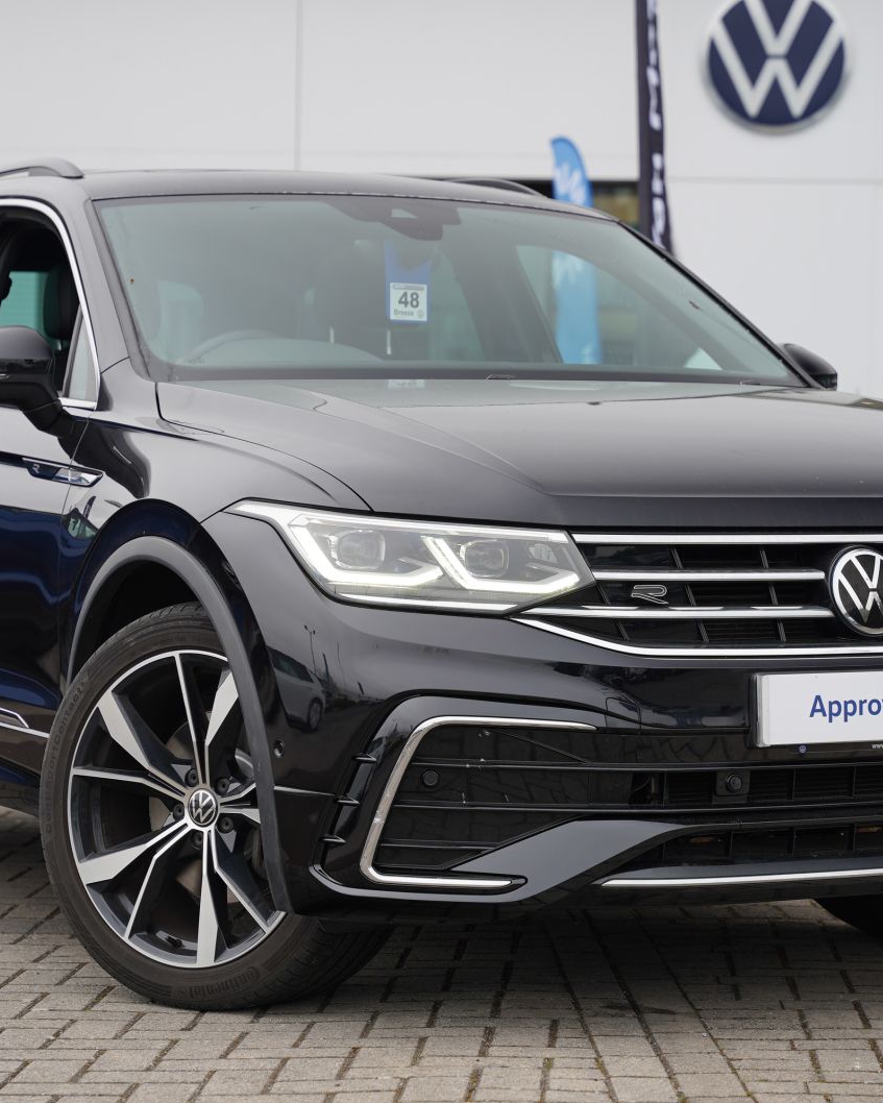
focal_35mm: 96
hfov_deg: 16.1
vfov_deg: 20.0
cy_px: 554
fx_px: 3130
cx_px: 418
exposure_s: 1/80
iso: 100
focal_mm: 67.6
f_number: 4
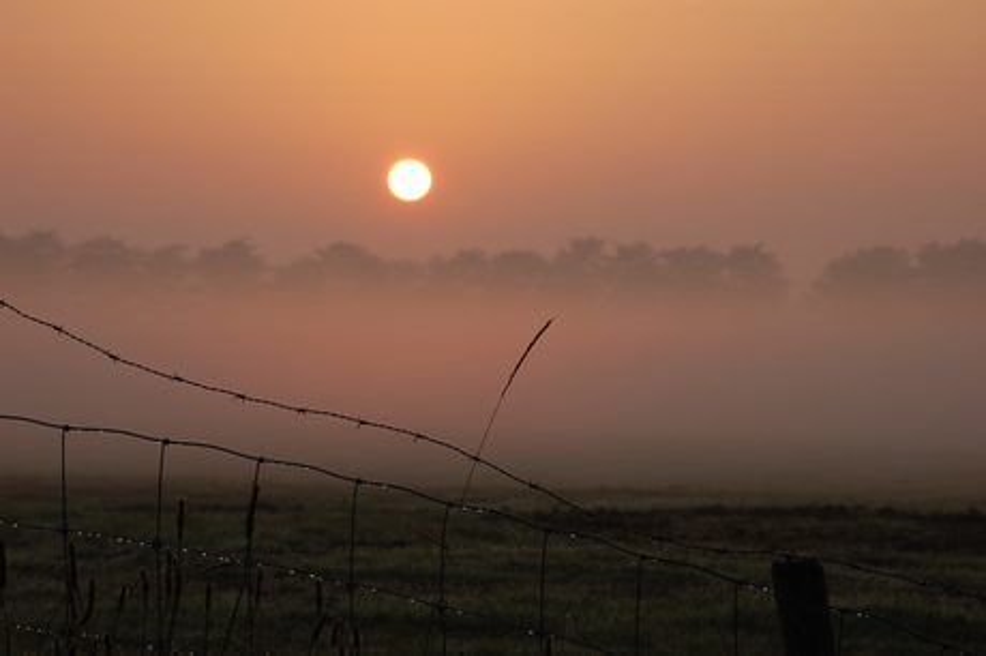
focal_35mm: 142
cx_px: 493
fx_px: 3900
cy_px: 328
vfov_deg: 9.6
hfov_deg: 14.4
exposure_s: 1/160
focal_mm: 95
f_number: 13
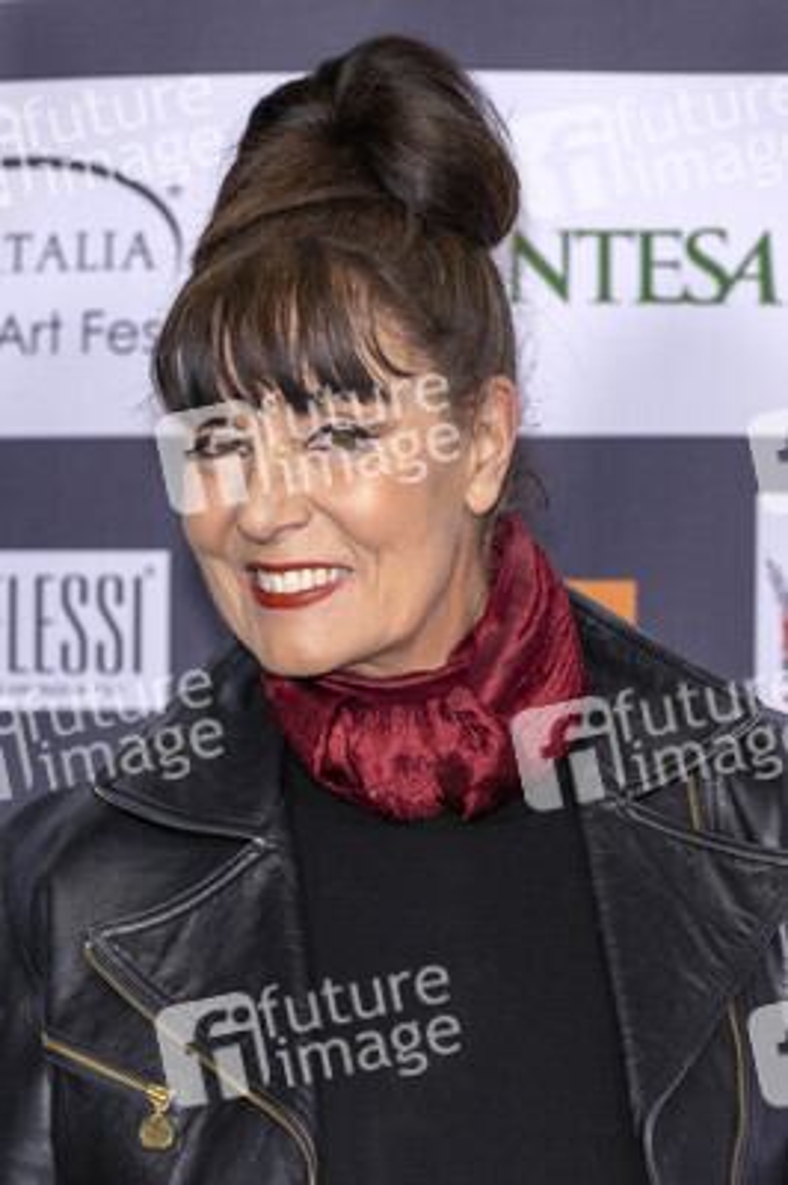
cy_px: 592
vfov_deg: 17.1
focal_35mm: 120
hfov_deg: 11.4
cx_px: 394
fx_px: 3947
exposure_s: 1/200
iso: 800
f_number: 5.6
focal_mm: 120
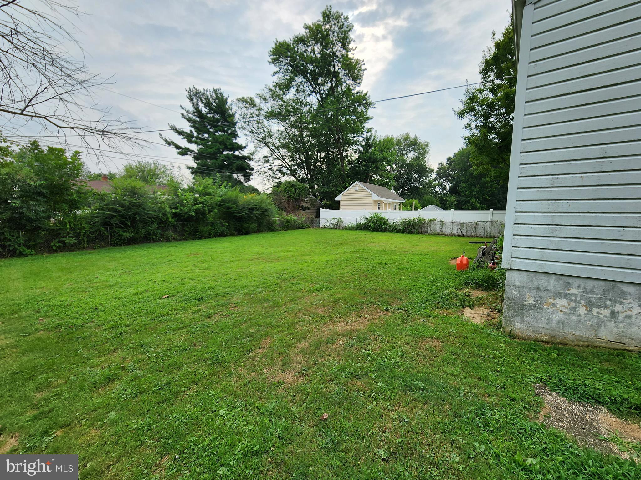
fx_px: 241
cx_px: 320
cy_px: 240
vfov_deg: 89.9
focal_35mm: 13
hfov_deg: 106.2
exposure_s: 1/1501
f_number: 2.2
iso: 50
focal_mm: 2.2
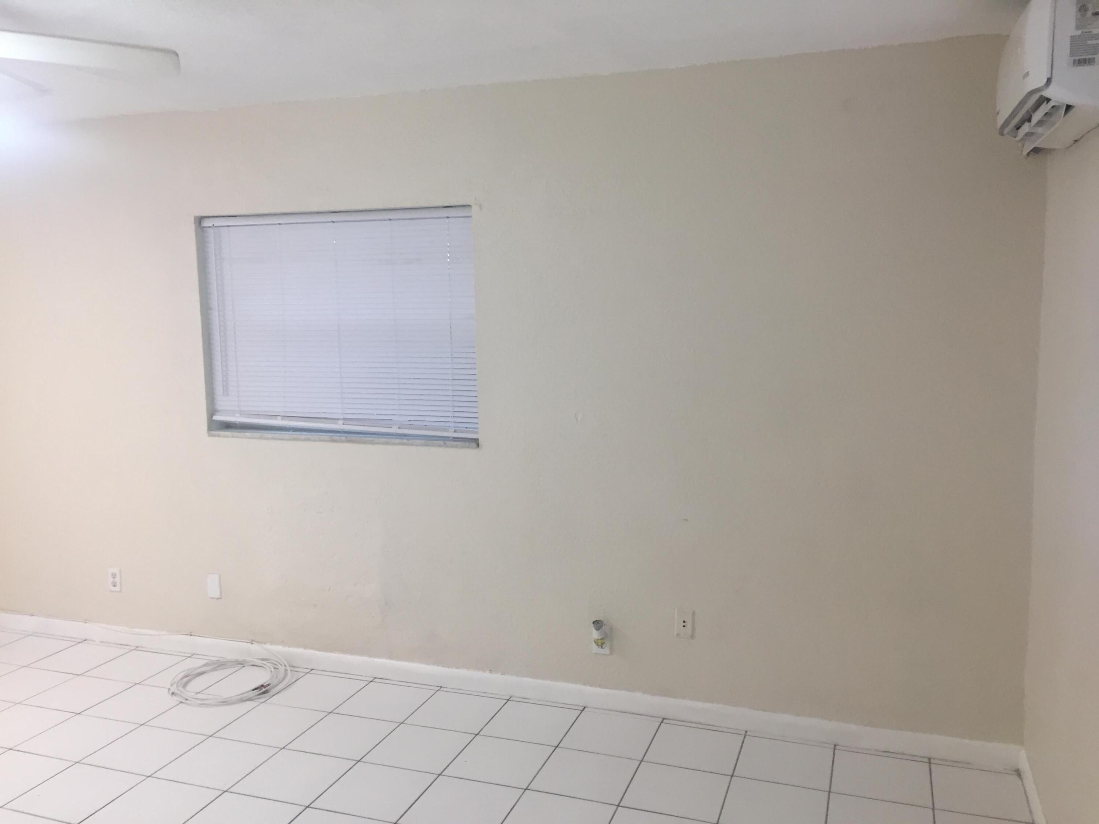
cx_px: 550
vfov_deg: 48.2
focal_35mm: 29
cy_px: 412
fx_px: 921
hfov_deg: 61.7
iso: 32
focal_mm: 4.15
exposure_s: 1/40
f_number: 2.2
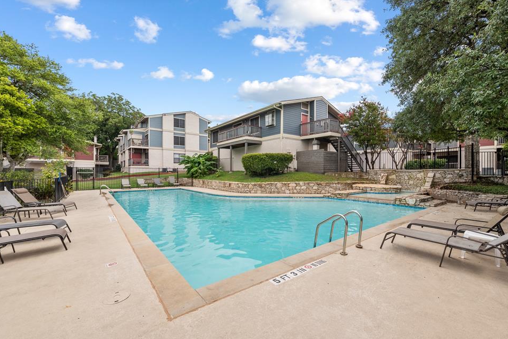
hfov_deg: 100.4
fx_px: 212
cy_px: 172
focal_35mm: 15
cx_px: 261
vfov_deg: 77.3
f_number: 8
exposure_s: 1/800
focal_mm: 14
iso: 400
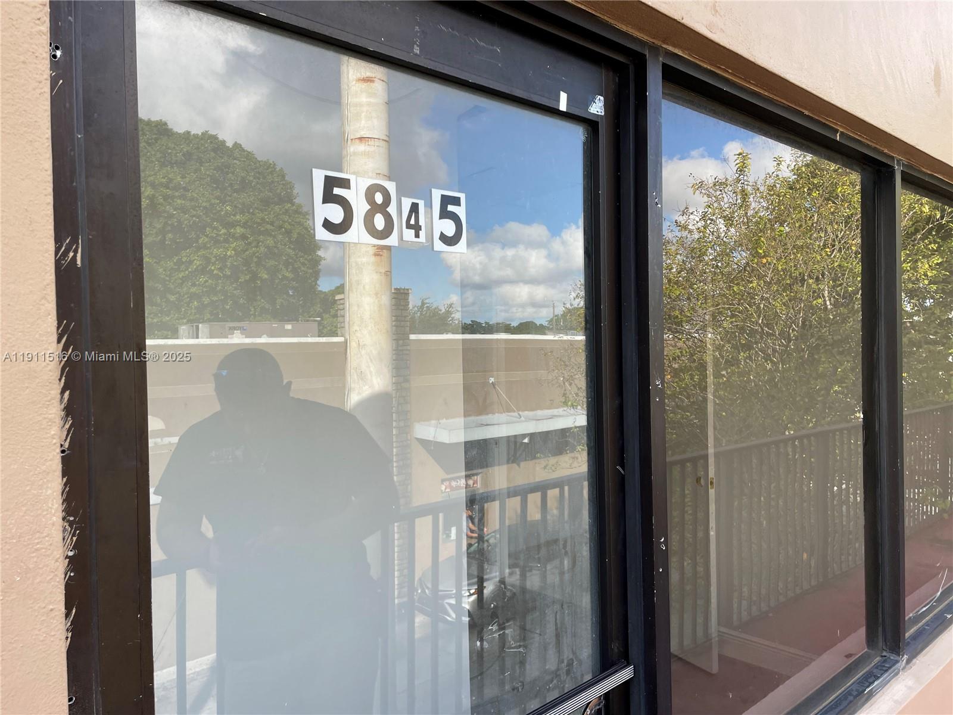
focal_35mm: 26
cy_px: 358
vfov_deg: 53.1
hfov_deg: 67.3
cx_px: 476
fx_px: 716
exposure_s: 1/553
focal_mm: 4.2
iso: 32
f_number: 1.6
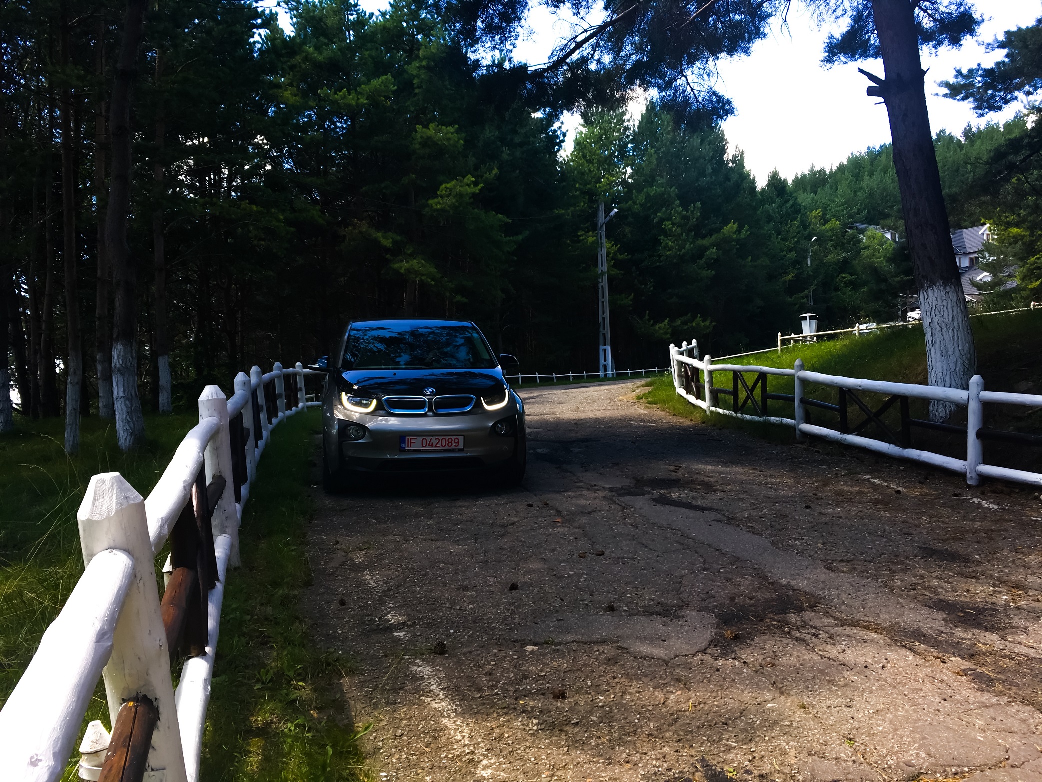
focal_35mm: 29
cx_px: 521
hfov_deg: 61.7
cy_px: 391
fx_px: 873
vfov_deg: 48.2
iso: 25
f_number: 2.2
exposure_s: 1/208
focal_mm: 4.15
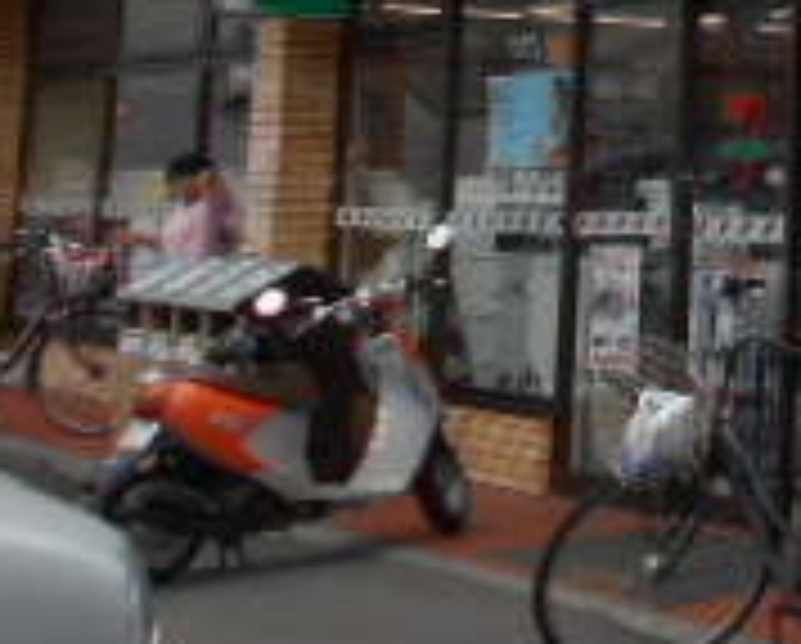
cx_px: 1341
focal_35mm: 91
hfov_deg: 17.8
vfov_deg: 16.2
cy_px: -153
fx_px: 2161
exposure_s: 1/800
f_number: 3.2
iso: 80
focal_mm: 4.6
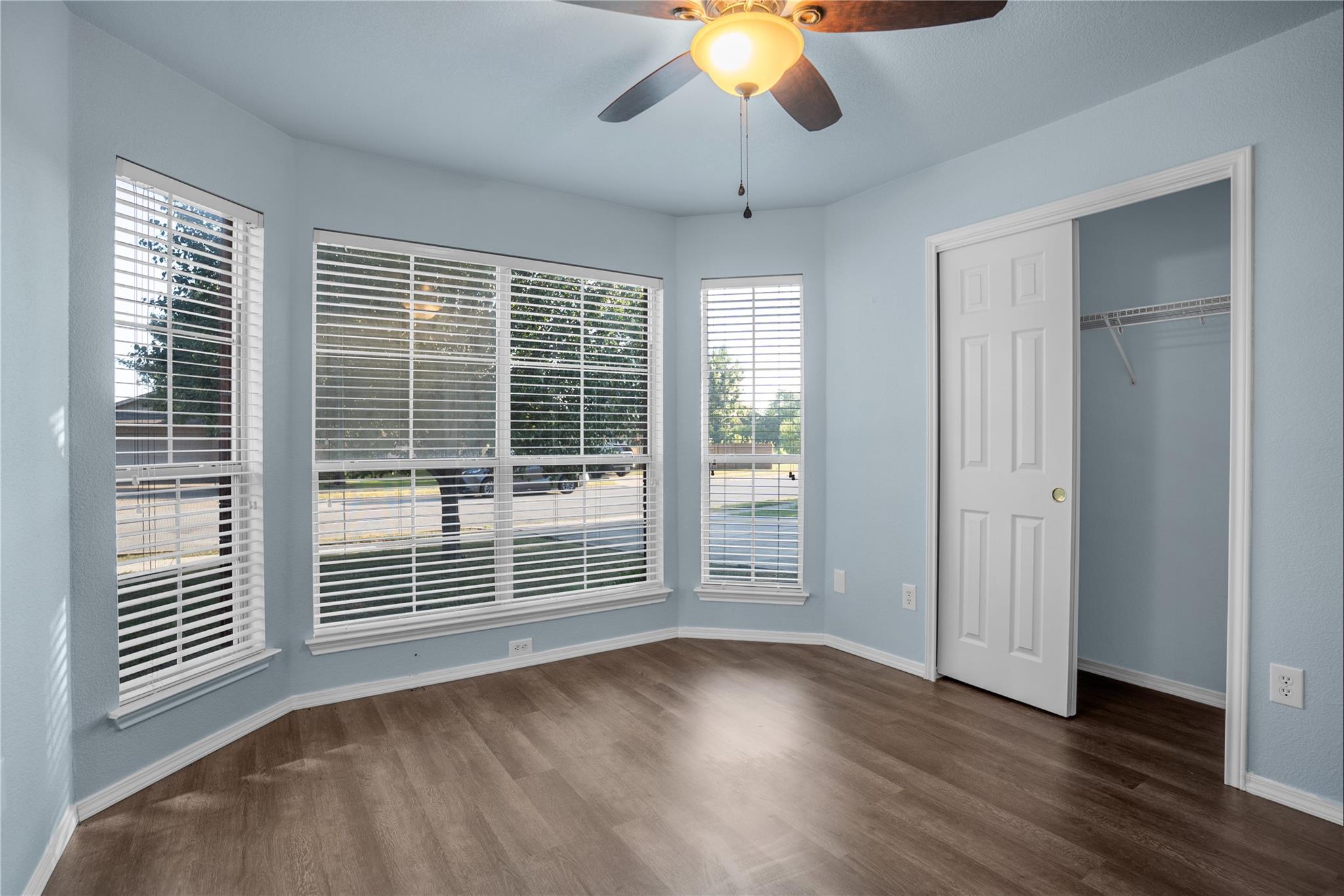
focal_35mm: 17
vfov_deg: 70.4
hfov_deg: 93.3
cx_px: 672
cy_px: 448
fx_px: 635
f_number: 4
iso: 100
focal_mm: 17
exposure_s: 1/40
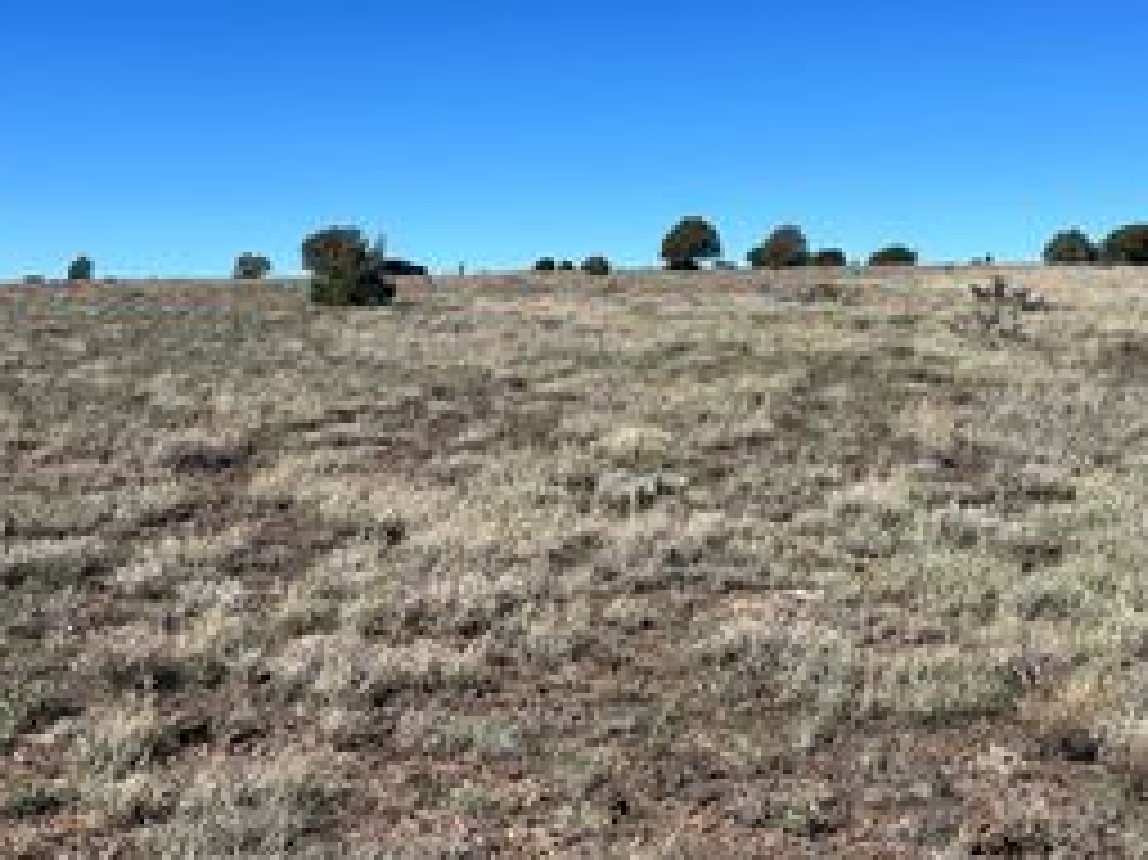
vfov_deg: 30.8
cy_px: 376
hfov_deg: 40.2
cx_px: 707
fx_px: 1558
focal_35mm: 47
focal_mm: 6.86
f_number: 1.78
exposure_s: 1/6211
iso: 80
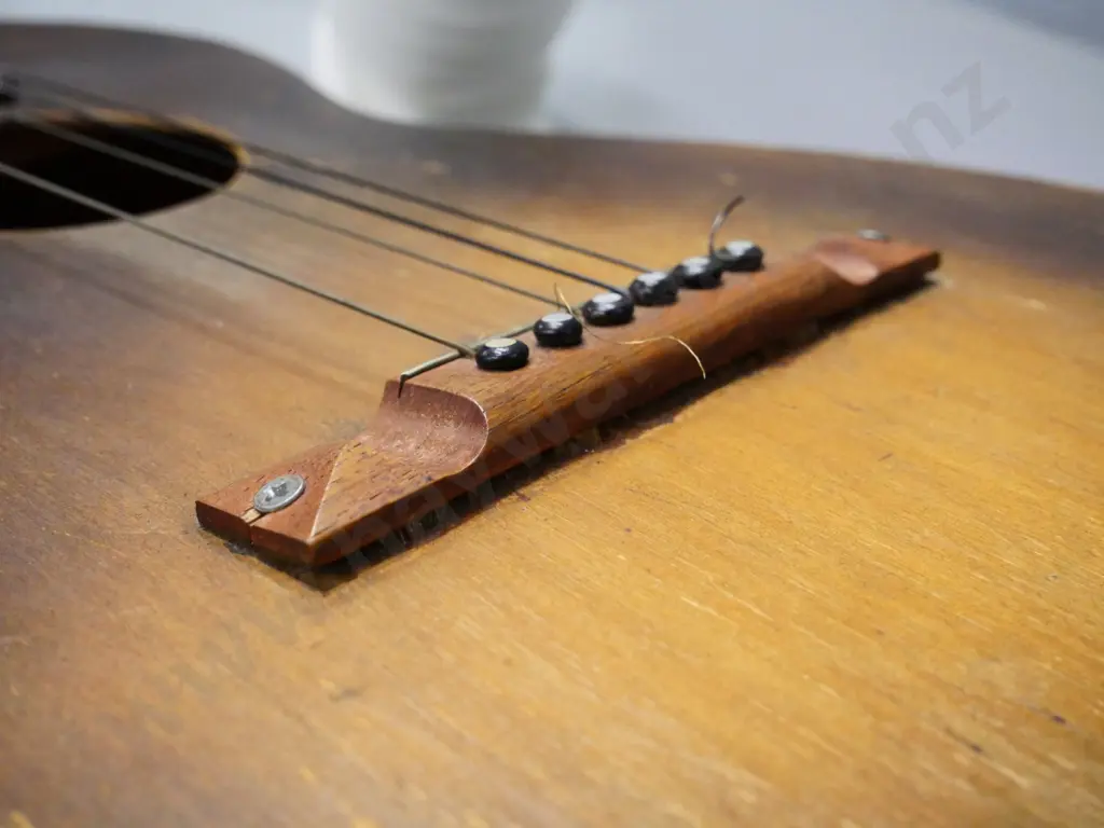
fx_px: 1467
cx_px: 552
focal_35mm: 46
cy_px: 414
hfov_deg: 41.2
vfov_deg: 31.5
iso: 3200
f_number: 5.6
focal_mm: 23
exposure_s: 1/125
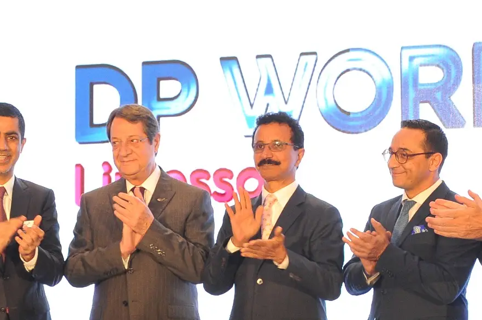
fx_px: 1472
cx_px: 274
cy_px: 332
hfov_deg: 18.6
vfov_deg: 12.3
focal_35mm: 110
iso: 2500
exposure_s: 1/60
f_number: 8
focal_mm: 38
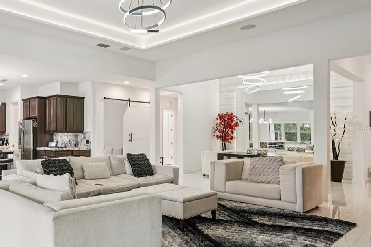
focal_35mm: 28
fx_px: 288
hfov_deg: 59.8
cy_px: 128
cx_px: 70
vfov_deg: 46.4
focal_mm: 16
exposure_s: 1/15
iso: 400
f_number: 8
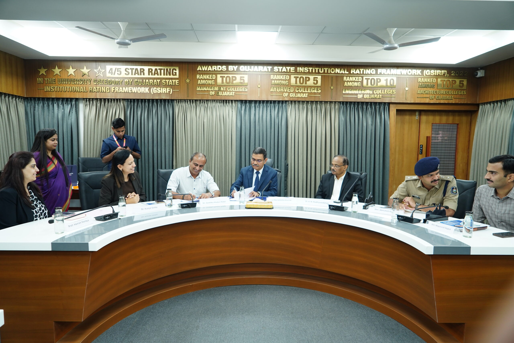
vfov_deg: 53.1
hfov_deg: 73.7
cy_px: 172
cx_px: 257
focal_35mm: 24
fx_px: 343
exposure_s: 1/50
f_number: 4
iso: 640
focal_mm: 24
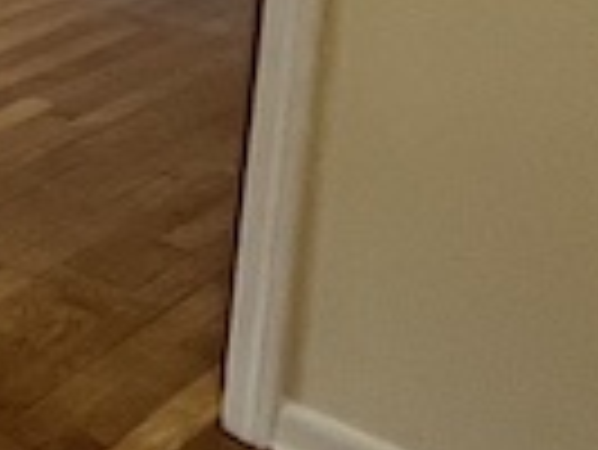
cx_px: -1066
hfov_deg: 12.7
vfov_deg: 15.8
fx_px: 1349
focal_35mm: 78
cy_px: -382
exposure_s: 1/120
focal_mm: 1.57
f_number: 1.8
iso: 160
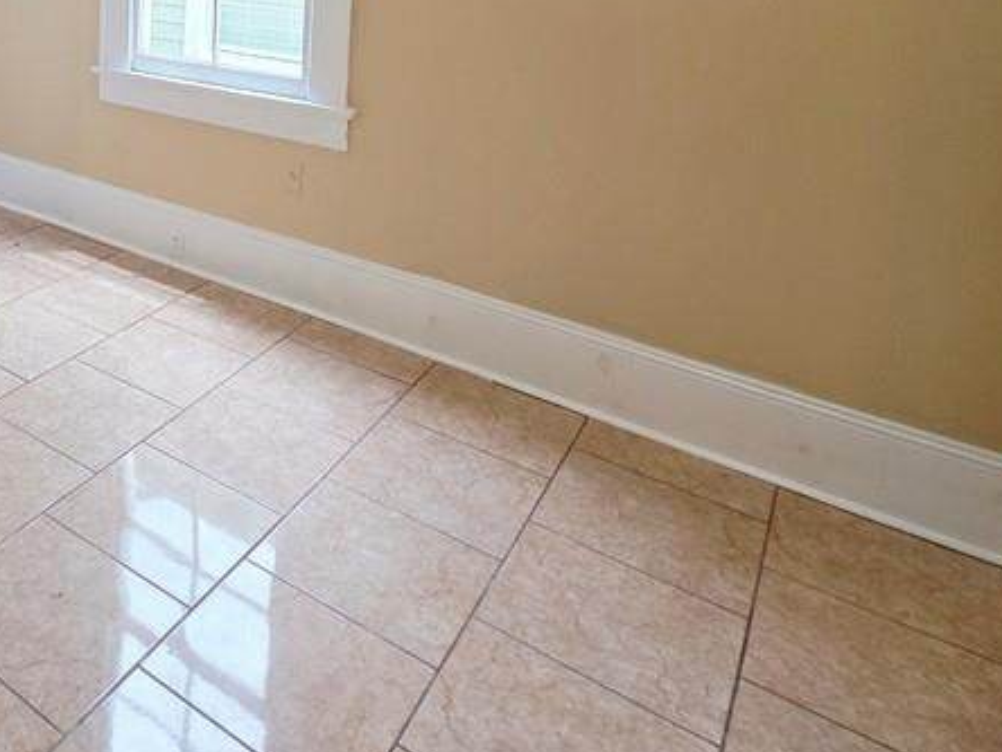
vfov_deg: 40.1
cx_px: -14
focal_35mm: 30
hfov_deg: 48.6
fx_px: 868
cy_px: -27
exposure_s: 1/120
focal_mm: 2.2
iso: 100
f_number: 1.9
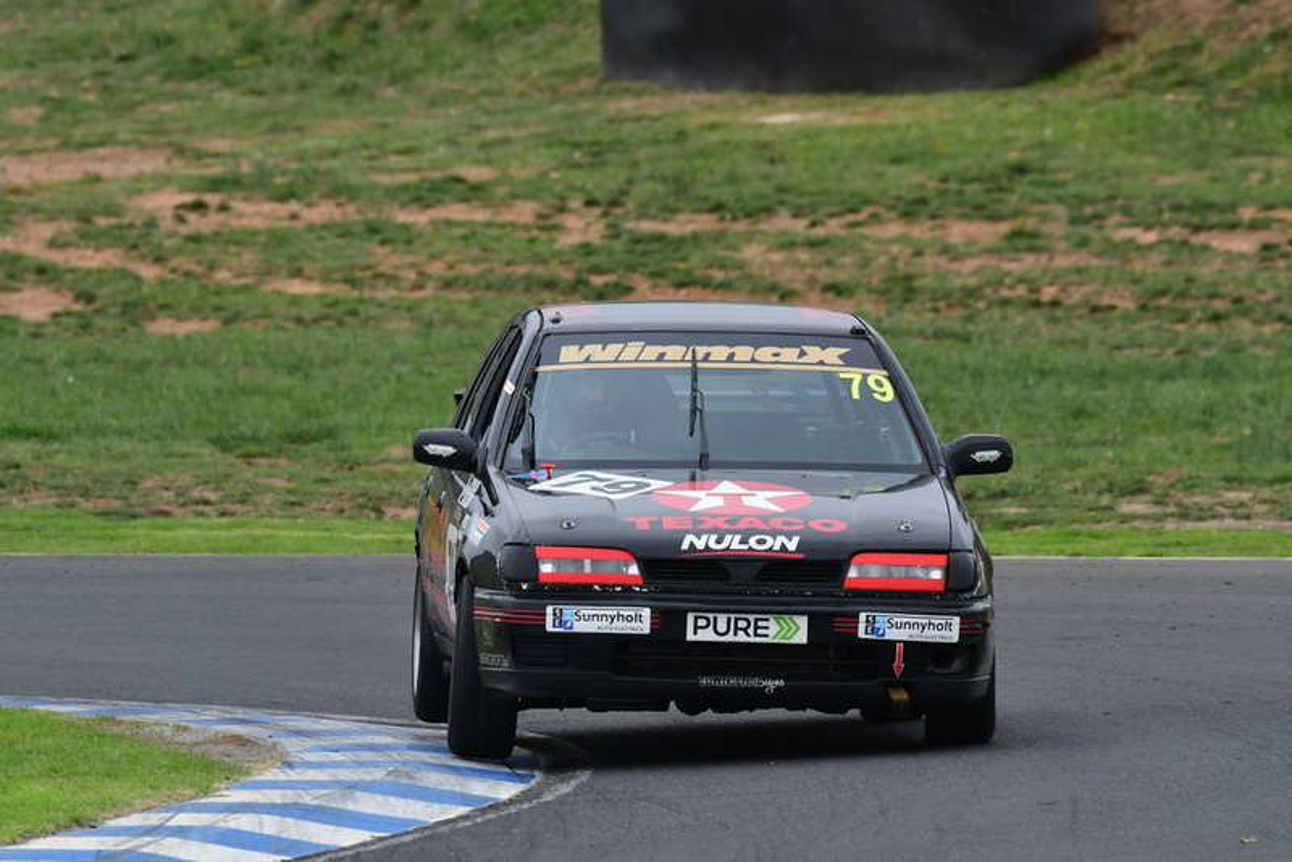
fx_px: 26925
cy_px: 431
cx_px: 646
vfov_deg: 1.8
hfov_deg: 2.7
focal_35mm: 750
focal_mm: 500
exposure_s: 1/640
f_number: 11
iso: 1000
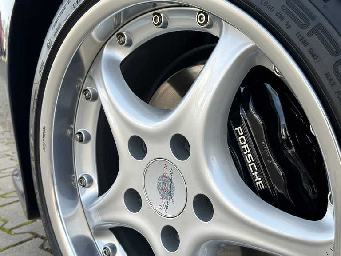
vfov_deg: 30.3
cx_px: 170
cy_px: 128
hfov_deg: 39.7
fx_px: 473
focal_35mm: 48
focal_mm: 6.86
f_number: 1.78
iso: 64
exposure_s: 1/704
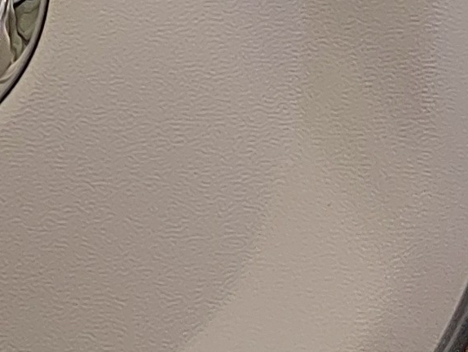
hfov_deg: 11.3
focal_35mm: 170
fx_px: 2299
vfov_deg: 8.7
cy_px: -51
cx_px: -127
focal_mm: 5.52
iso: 1009
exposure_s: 1/50
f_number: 1.9
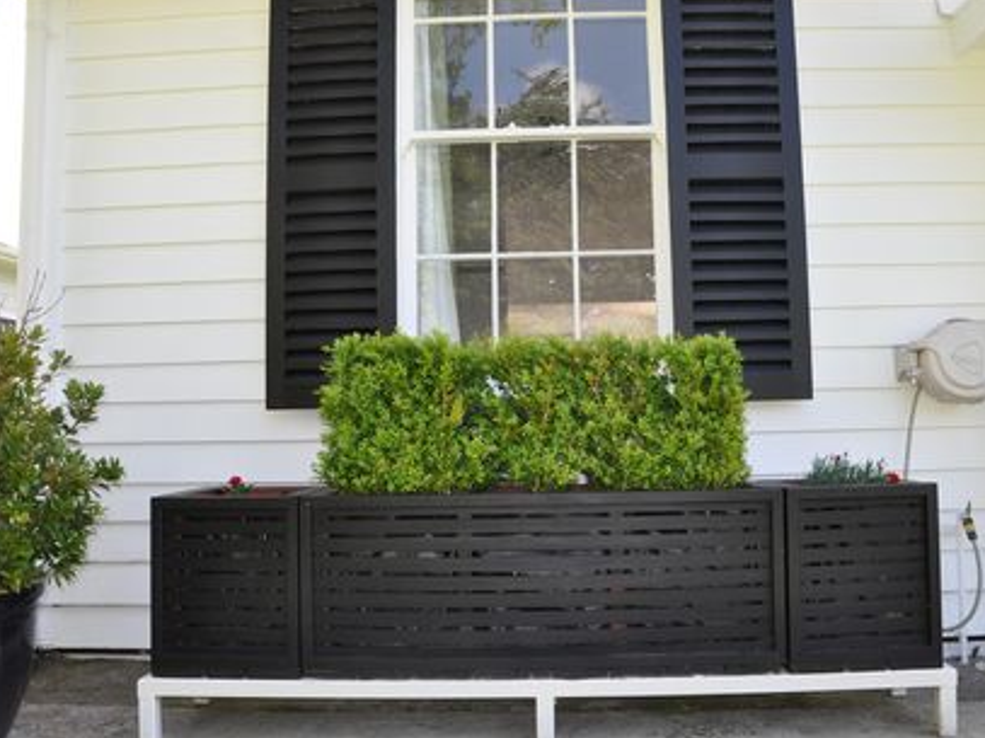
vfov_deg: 46.8
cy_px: 367
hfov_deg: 59.8
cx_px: 557
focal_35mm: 30
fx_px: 853
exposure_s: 1/200
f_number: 5.6
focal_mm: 18
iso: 200
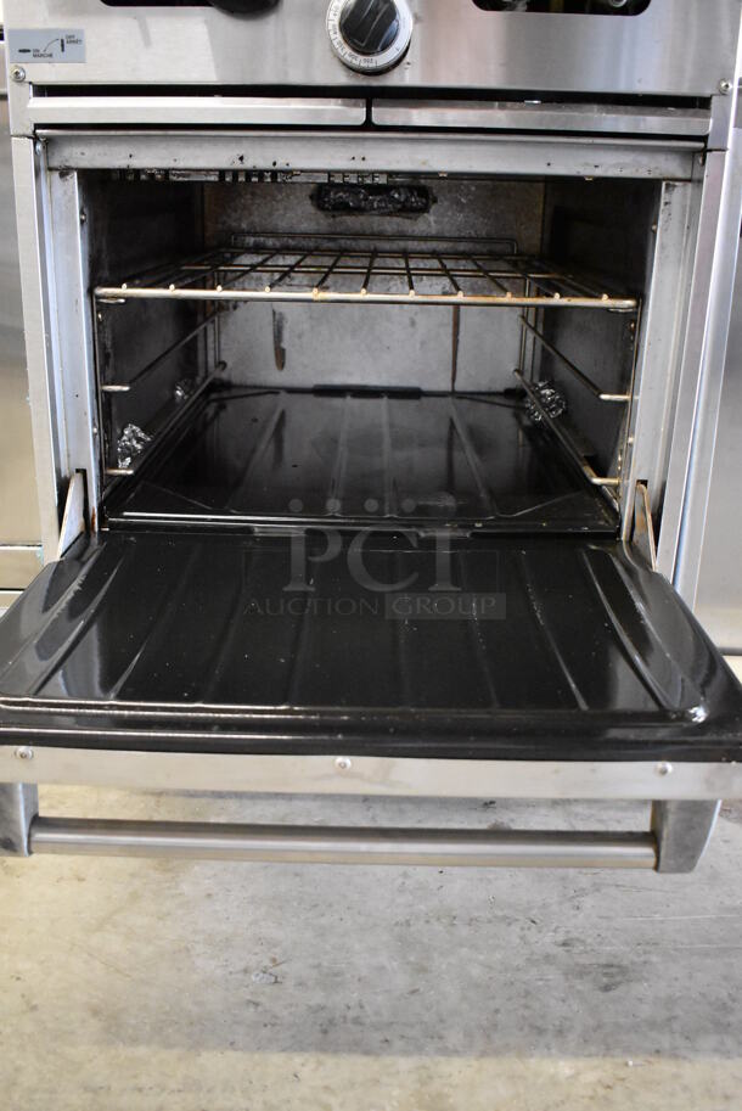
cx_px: 371
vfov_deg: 59.5
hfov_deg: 41.8
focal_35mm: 32
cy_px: 556
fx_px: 972
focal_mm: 21
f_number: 3.8
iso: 8000
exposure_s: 1/125
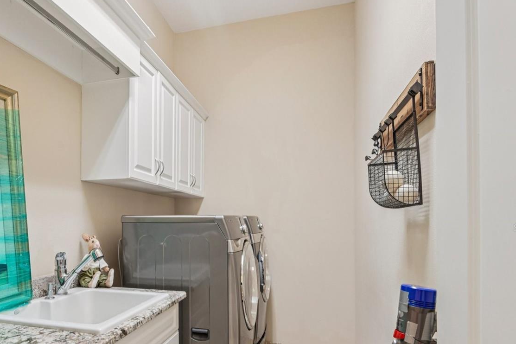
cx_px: 184
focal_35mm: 23
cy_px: 228
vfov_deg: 54.1
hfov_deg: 74.4
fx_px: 330
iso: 400
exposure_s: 1/10
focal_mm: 16
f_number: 8
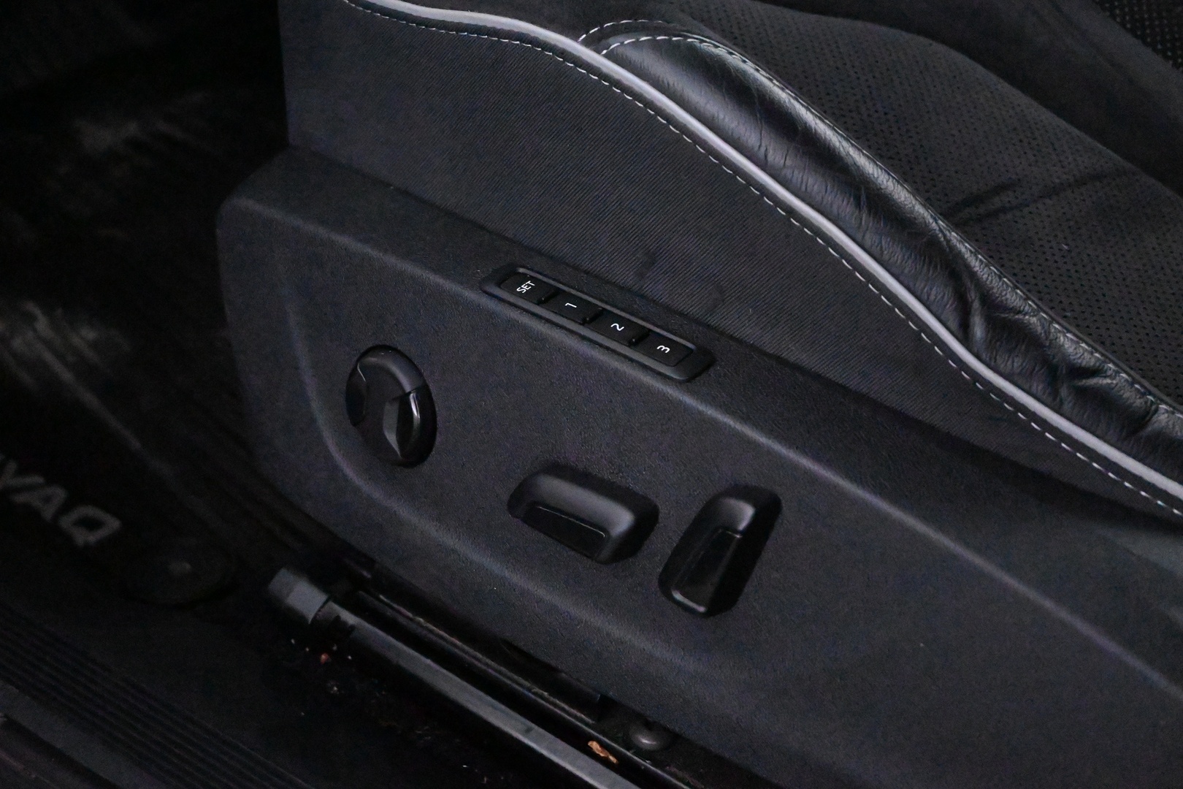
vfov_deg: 20.6
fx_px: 2169
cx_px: 592
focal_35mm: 66
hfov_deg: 30.5
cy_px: 394
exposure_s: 1/80
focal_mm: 44
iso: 28800
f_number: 6
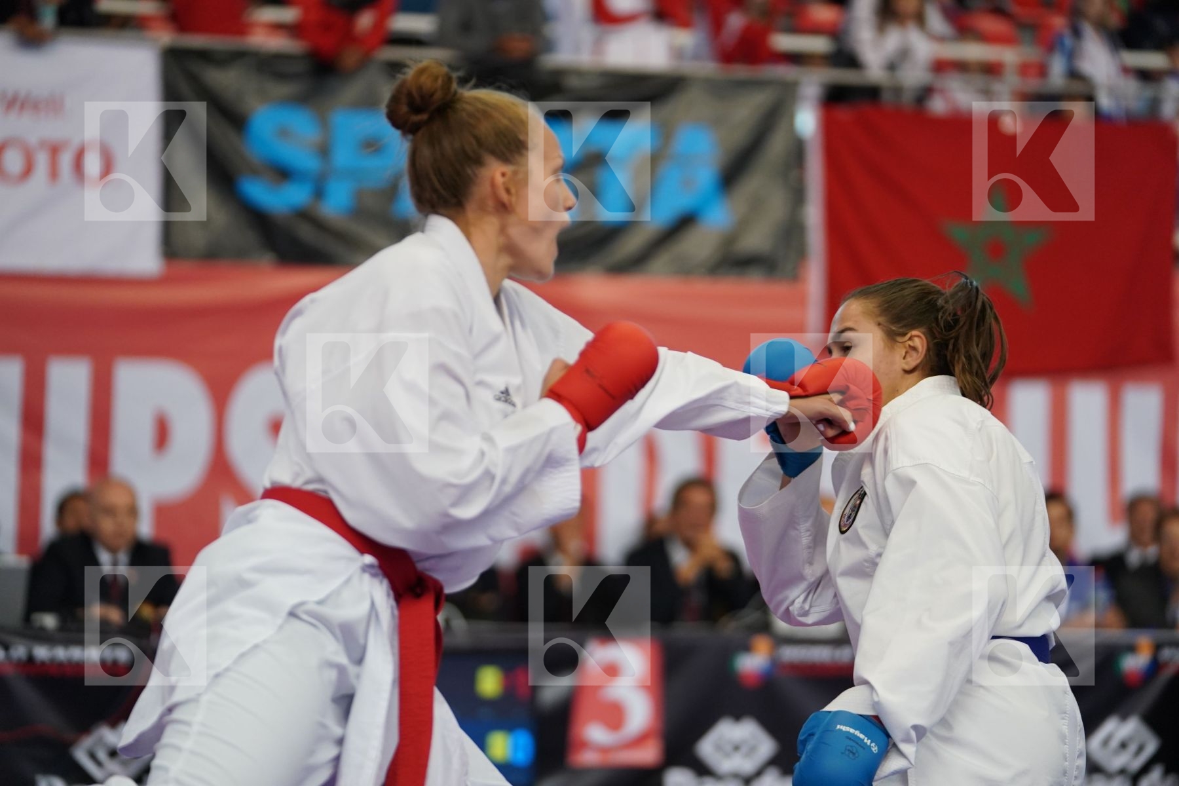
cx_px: 590
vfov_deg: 10.3
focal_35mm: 133
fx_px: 4355
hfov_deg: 15.4
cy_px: 393
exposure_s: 1/1000
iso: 2000
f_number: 2.8
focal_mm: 133
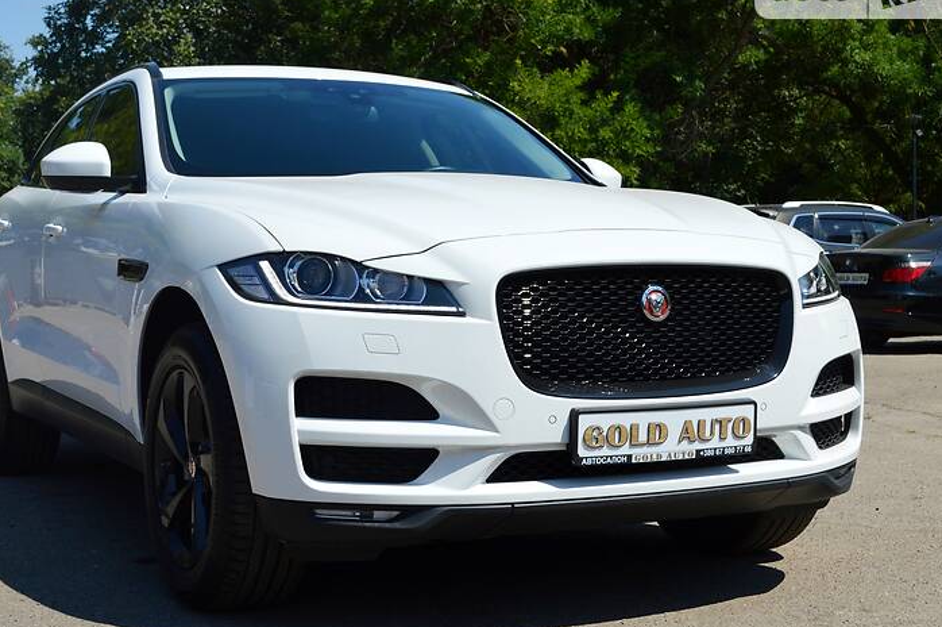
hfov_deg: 36.3
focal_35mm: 55
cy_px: 304
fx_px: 1438
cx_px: 429
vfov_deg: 24.6
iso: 100
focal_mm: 32
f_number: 9
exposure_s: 1/320
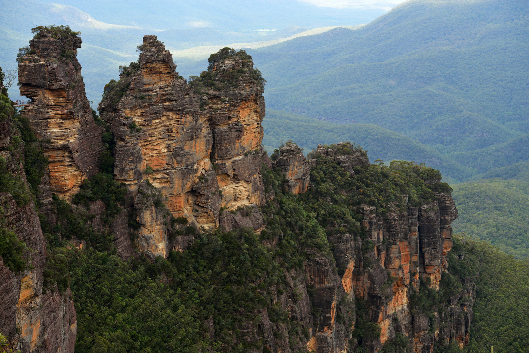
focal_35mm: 70
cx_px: 264
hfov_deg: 28.8
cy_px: 176
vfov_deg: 19.5
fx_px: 1029
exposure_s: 1/125
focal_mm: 70
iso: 100
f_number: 5.6
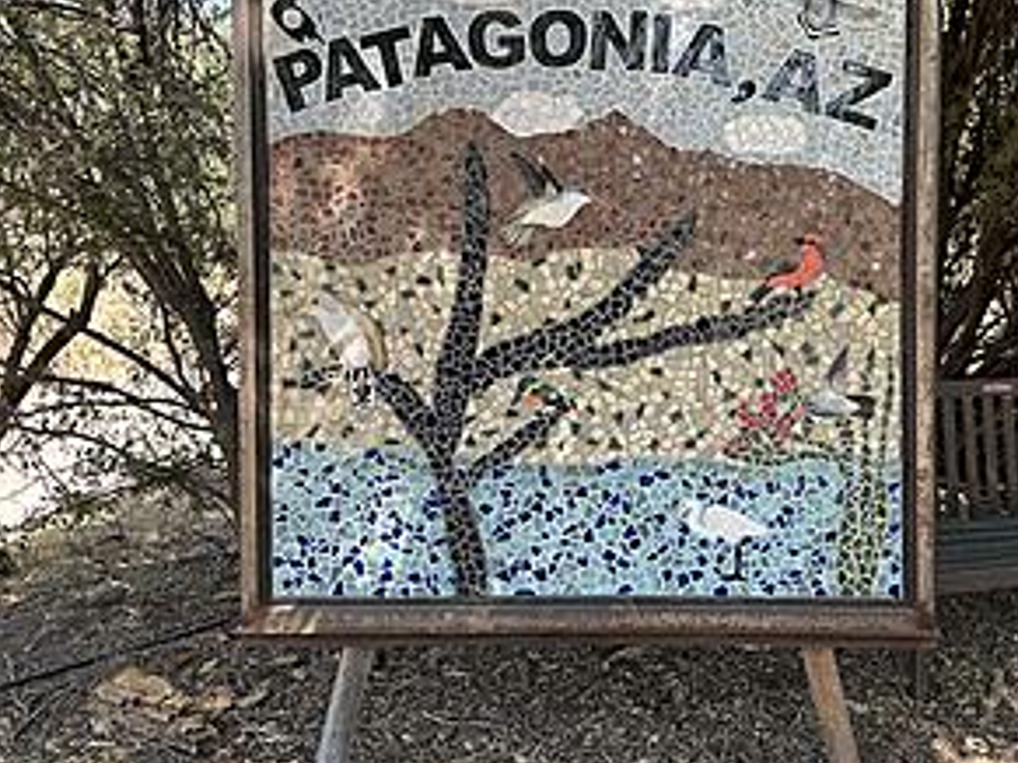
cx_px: 553
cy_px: 336
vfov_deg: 42.8
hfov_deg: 55.3
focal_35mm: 33
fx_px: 970
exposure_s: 1/779
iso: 80
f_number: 1.78
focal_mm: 6.86
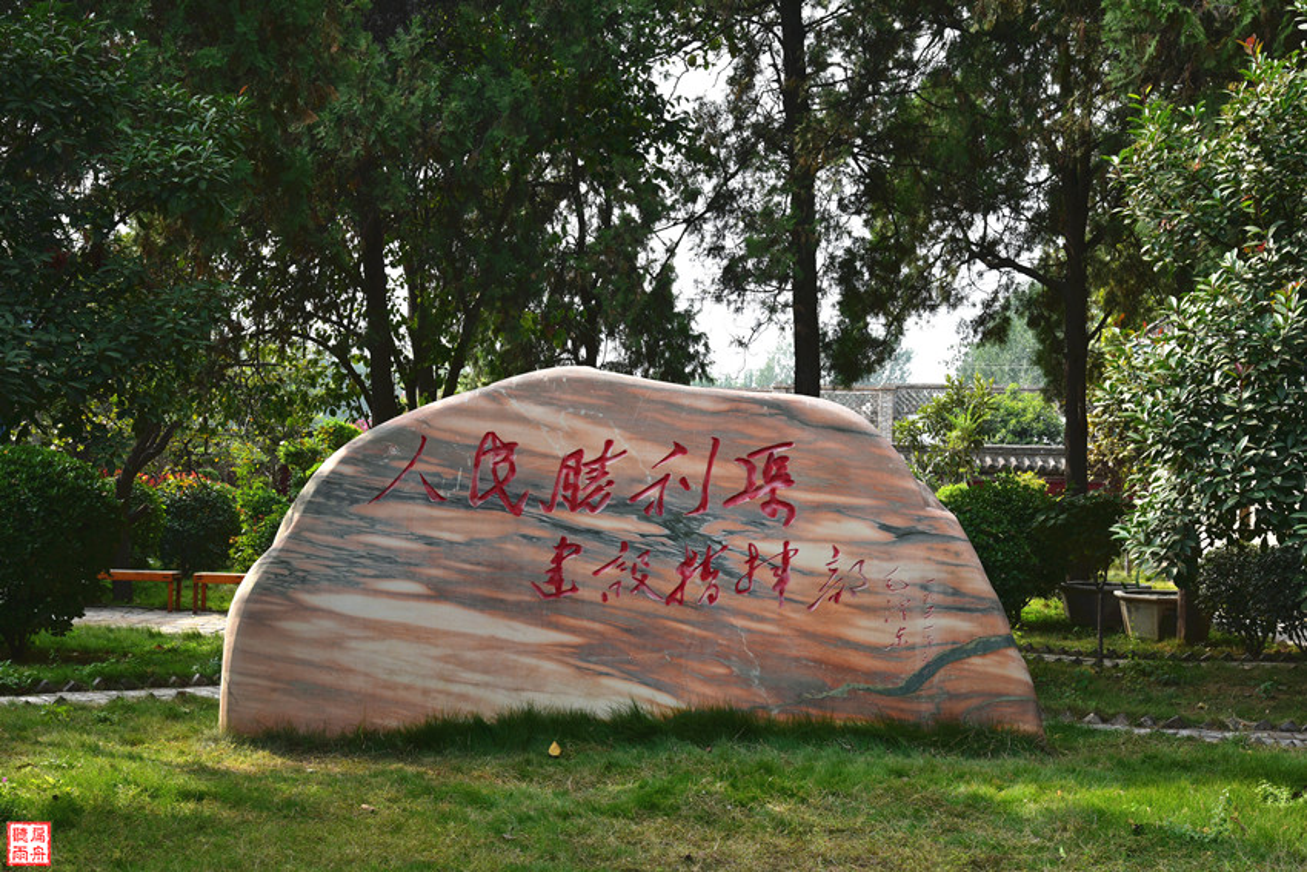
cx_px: 654
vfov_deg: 27.0
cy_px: 436
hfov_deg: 39.6
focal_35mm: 50
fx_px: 1815
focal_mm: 50
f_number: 9
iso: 400
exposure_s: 1/100
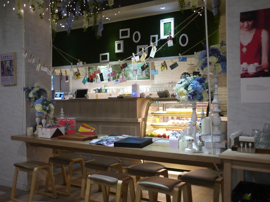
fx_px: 312
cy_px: 101
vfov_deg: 36.0
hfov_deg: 46.8
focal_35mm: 40
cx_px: 135
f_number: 1.7
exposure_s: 1/60
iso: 250
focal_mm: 20
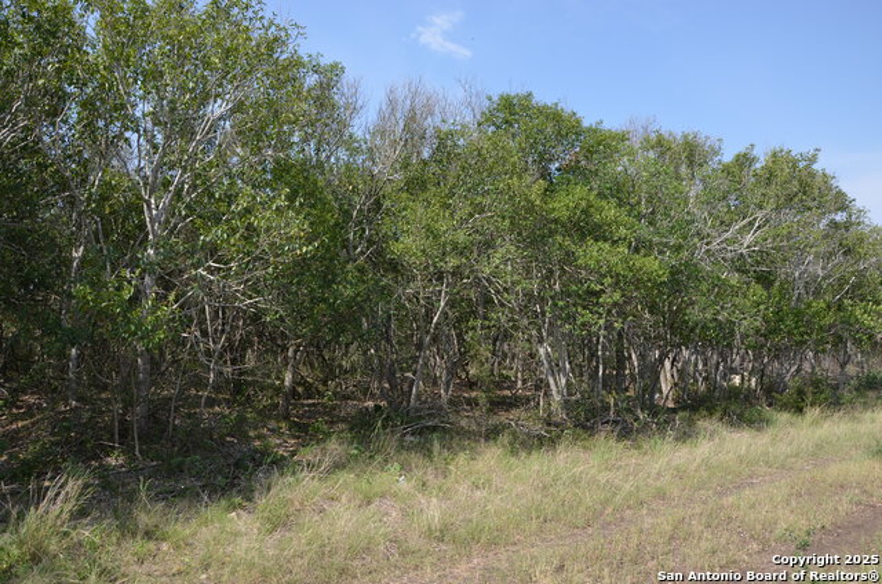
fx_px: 660
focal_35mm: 27
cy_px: 292
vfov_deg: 47.7
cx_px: 441
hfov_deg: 67.5
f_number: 6.3
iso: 100
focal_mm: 18
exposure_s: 1/250
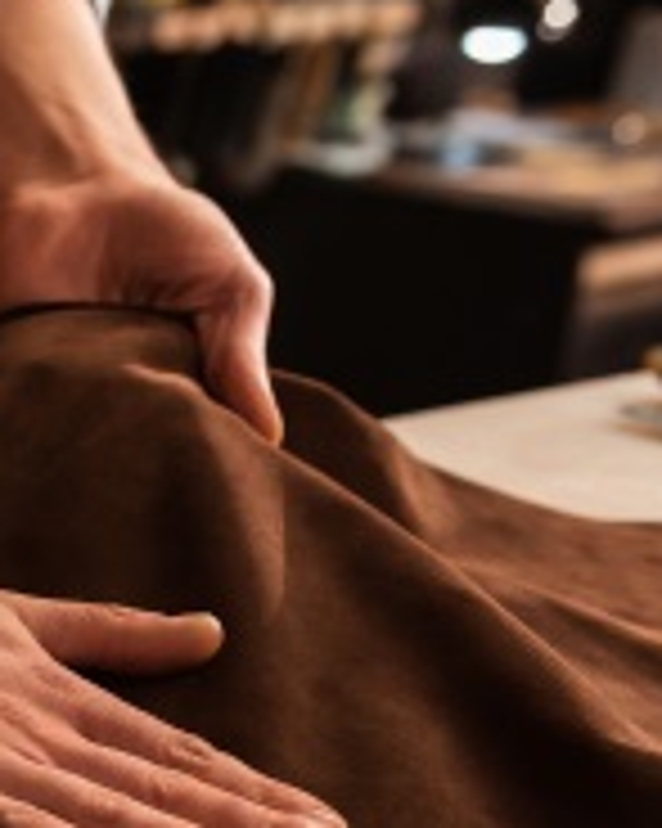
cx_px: -419
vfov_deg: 17.4
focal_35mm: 110
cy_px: 621
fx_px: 2696
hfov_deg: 13.0
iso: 320
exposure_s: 1/100
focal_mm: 36
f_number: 3.5
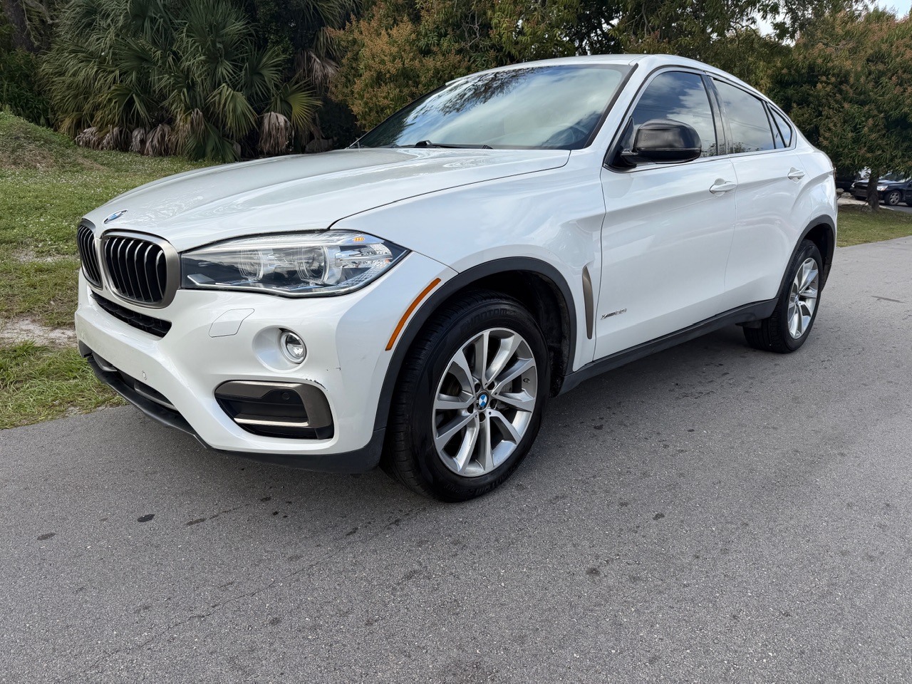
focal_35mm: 24
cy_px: 342
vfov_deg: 56.8
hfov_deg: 71.6
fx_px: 632
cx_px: 456
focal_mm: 6.76
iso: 80
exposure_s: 1/2703
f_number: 1.78
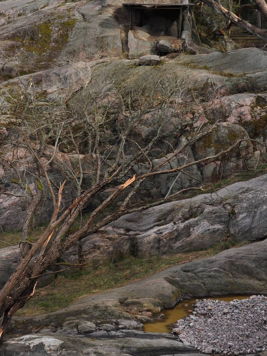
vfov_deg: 29.5
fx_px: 658
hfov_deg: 22.9
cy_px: 65
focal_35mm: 64
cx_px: 117
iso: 200
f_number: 9
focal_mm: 26
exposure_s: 1/200
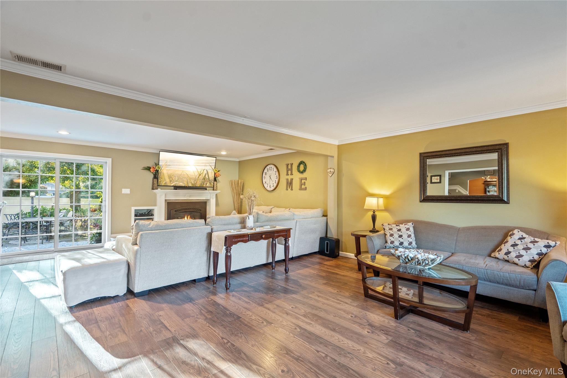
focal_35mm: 16
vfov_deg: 73.7
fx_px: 252
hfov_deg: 96.7
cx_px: 284
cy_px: 189
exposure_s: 1/10
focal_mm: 16
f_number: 5
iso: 1000
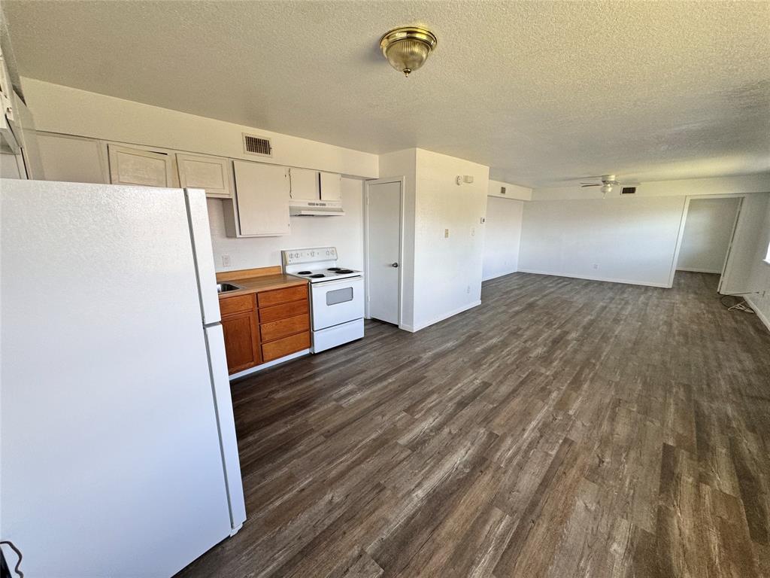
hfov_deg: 102.1
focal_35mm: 14
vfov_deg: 85.7
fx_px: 311
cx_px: 385
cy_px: 289
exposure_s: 1/99
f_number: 2.2
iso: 125
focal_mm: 2.22
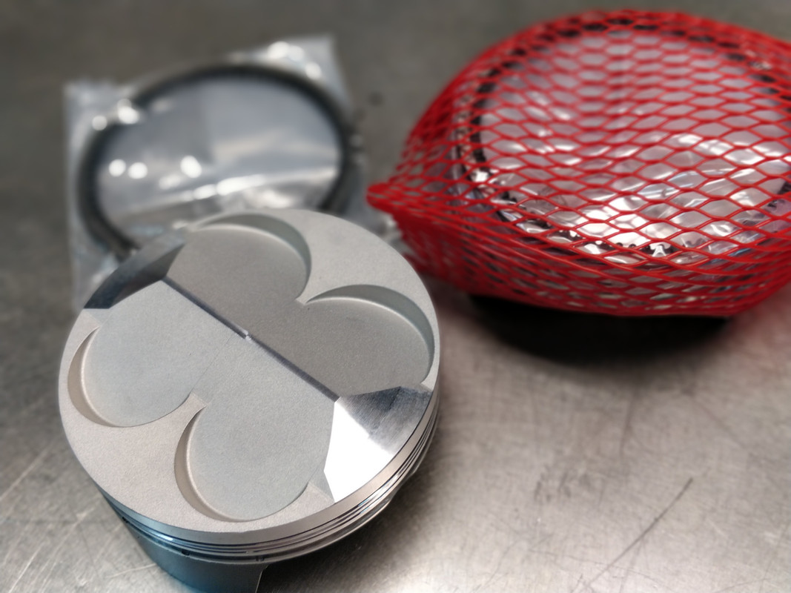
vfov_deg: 56.8
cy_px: 296
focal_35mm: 24
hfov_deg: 71.6
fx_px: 548
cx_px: 396
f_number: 1.7
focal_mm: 4.1
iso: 125
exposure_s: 1/50
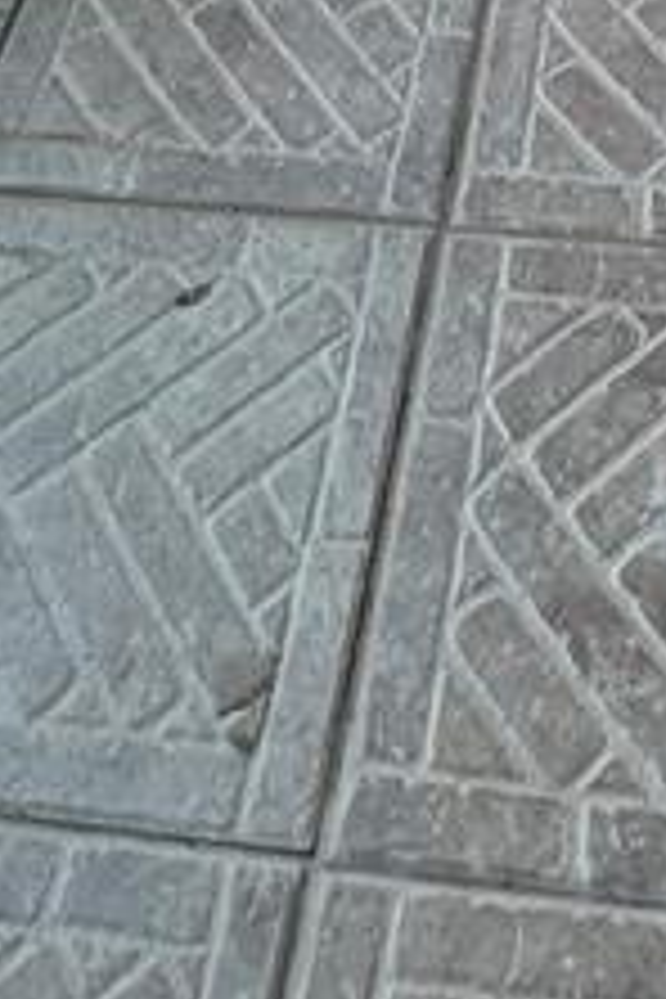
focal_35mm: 73
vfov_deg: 16.4
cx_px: 508
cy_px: -1233
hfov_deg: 18.5
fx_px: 2026
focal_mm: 1.57
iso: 32
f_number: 1.8
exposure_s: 1/139
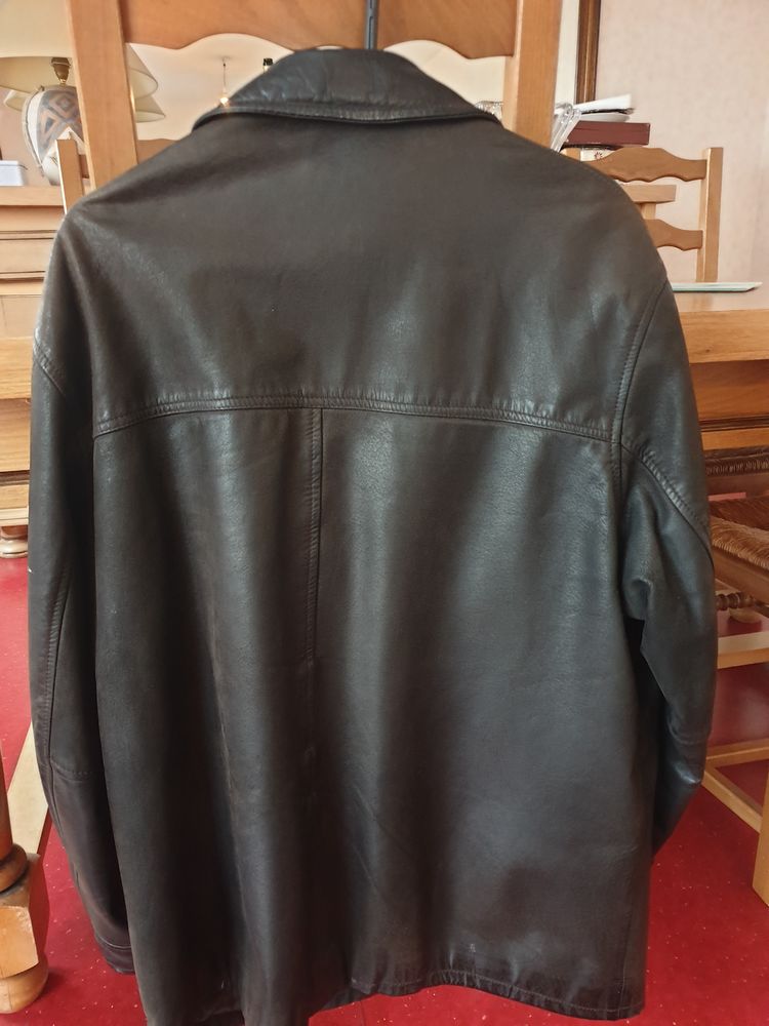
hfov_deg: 53.1
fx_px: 770
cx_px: 384
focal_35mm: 26
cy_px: 513
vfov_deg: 67.3
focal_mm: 4.3
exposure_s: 1/10
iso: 500
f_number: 1.5
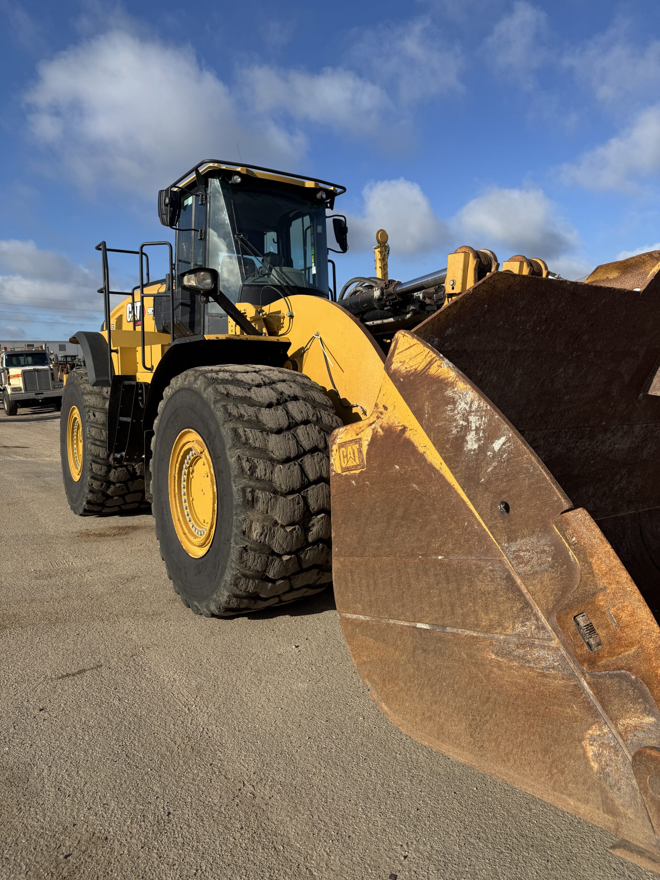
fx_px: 610
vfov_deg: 71.6
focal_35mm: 24
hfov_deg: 56.8
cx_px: 330
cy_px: 440
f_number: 1.78
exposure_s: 1/4608
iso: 80
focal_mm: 6.76
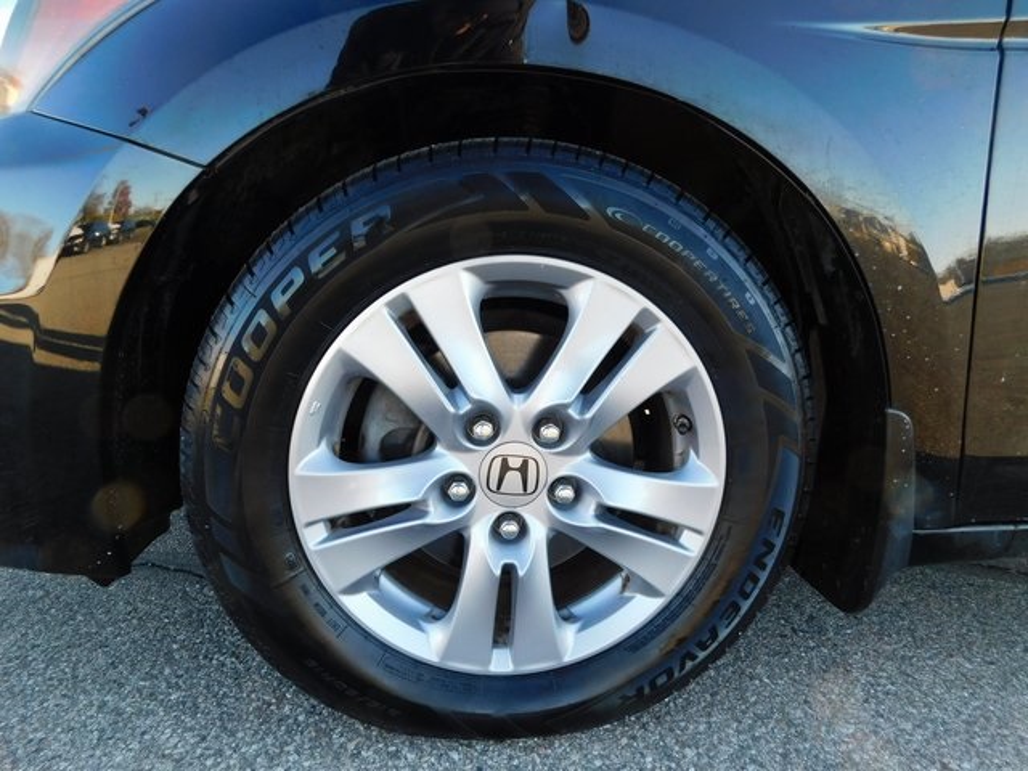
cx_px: 514
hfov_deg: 73.9
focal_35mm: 23
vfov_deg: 58.9
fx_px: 683
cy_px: 386
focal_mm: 4
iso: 125
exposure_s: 1/160
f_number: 3
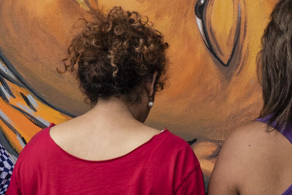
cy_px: 12
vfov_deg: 9.6
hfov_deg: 14.2
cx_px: 8
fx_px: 1152
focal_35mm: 142
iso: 400
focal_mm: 35
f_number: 4
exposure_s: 1/480
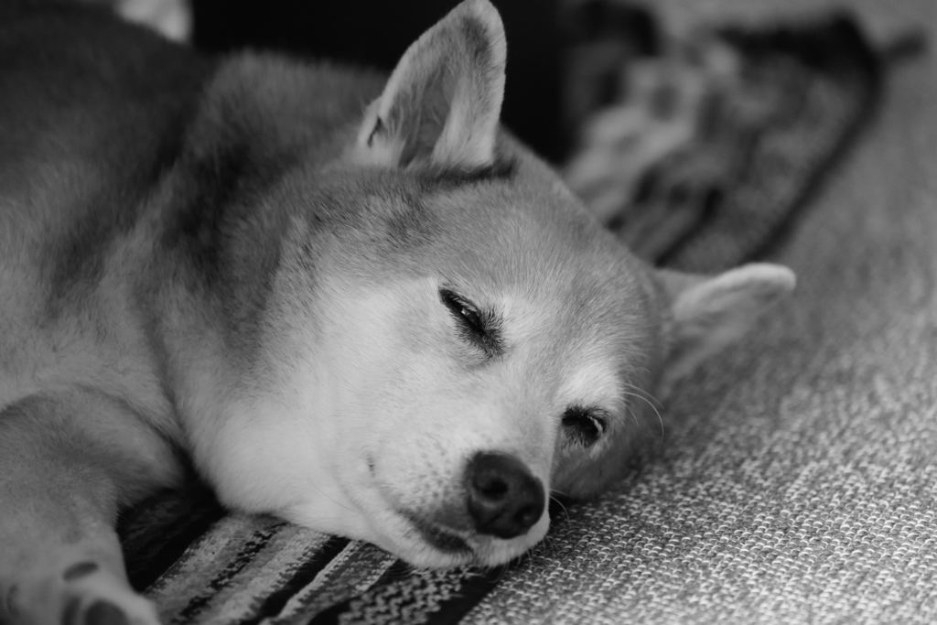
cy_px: 312
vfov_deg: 4.6
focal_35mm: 300
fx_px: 7809
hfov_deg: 6.9
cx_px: 468
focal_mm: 300
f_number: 4
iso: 2000
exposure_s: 1/10
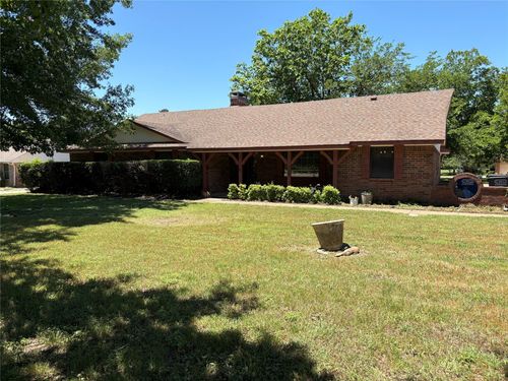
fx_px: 382
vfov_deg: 53.1
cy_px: 190
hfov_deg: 67.3
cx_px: 254
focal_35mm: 26
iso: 50
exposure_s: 1/1848
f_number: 1.6
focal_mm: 5.96
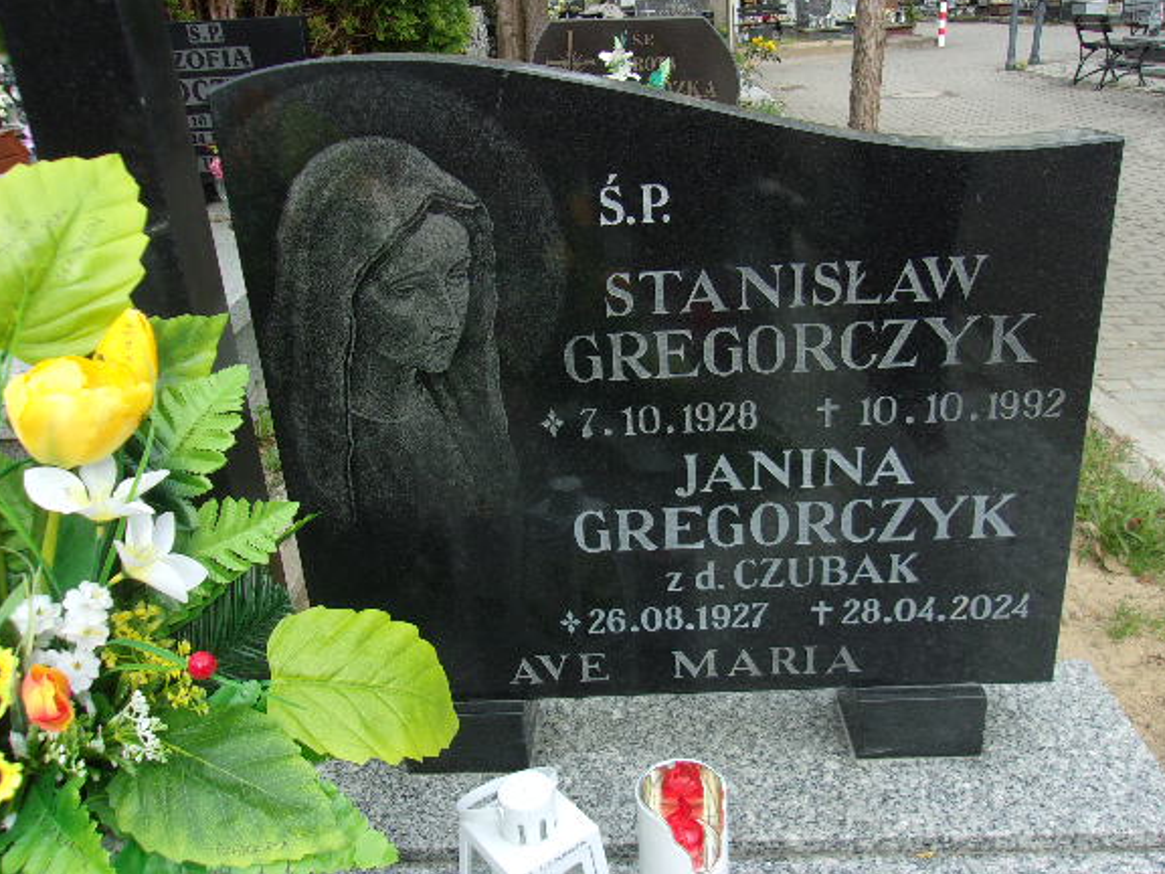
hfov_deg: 59.9
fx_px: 1010
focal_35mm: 30
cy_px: 421
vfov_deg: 46.8
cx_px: 607
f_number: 3
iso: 80
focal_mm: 4.9
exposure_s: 1/280
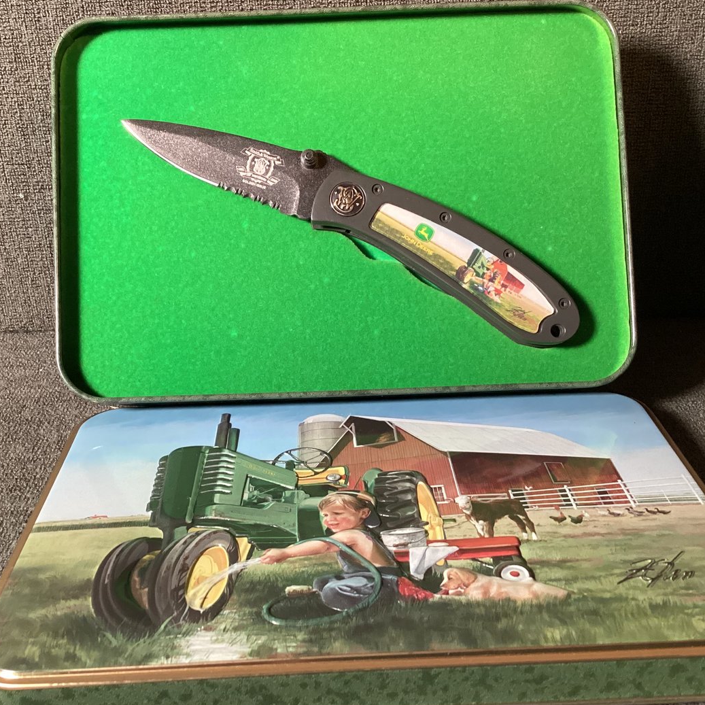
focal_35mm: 40
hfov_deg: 41.8
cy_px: 369
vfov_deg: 41.8
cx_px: 331
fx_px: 922
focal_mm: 3.3
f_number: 2.4
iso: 320
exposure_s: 1/50
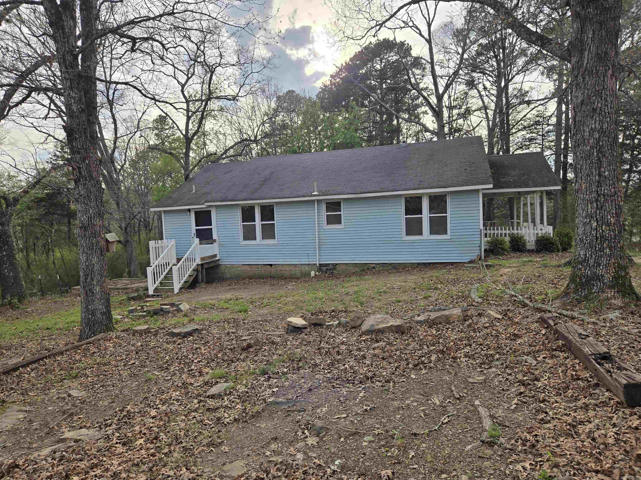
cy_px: 240
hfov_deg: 73.9
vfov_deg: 58.9
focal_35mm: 23
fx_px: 426
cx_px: 320
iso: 25
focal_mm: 5.4
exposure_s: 1/1358
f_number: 1.8
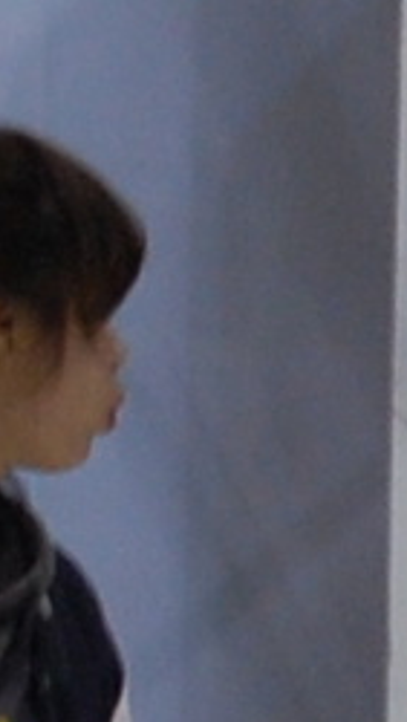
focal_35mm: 779
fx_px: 14910
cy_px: 632
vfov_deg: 2.8
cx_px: 1819
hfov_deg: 1.5
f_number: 5.6
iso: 800
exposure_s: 1/30
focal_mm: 55
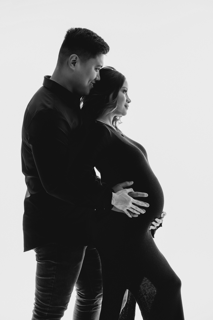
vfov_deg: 27.0
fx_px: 666
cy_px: 160
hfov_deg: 18.2
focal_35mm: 75
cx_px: 106
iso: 125
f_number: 8
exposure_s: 1/200
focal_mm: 75
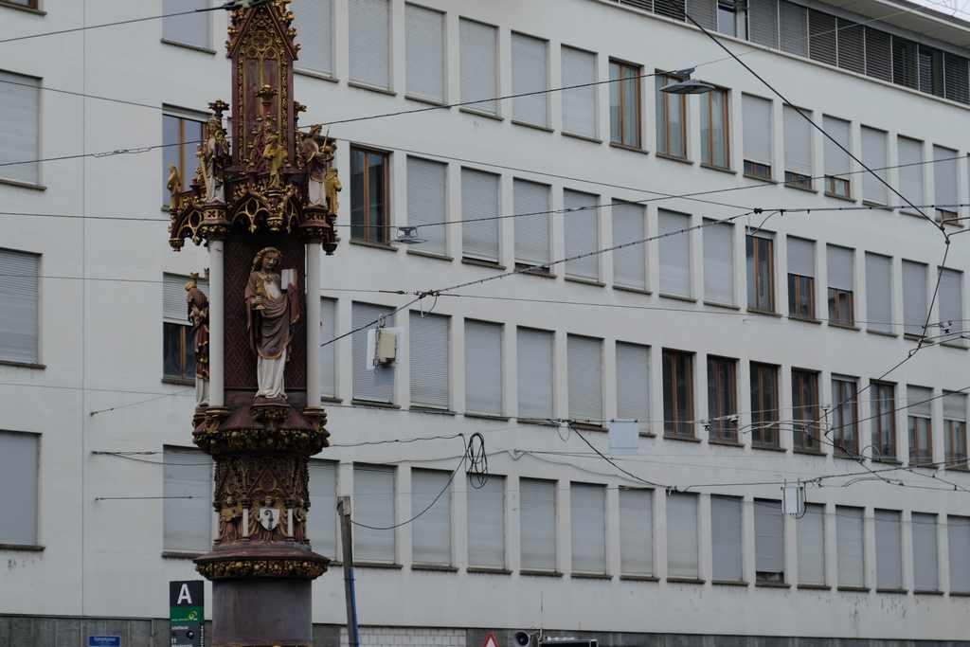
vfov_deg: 13.0
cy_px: 324
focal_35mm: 105
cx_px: 485
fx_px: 2829
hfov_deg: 19.5
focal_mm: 70
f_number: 2.8
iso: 160
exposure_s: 1/750
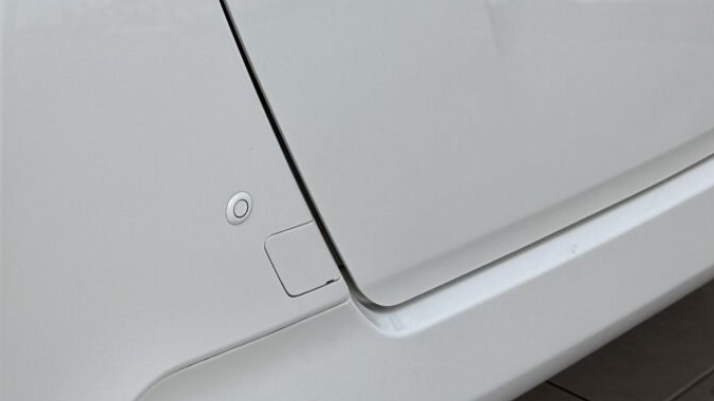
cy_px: -332
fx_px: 1874
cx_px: 44
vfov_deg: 11.3
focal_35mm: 99
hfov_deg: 21.0
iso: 64
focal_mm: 6.76
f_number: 1.78
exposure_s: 1/260
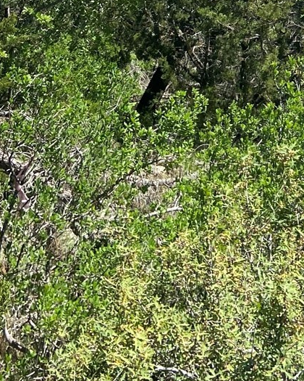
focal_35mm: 99
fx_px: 1113
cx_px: 332
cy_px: -241
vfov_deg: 16.9
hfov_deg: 15.2
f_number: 1.8
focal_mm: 4.25
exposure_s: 1/2268
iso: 32
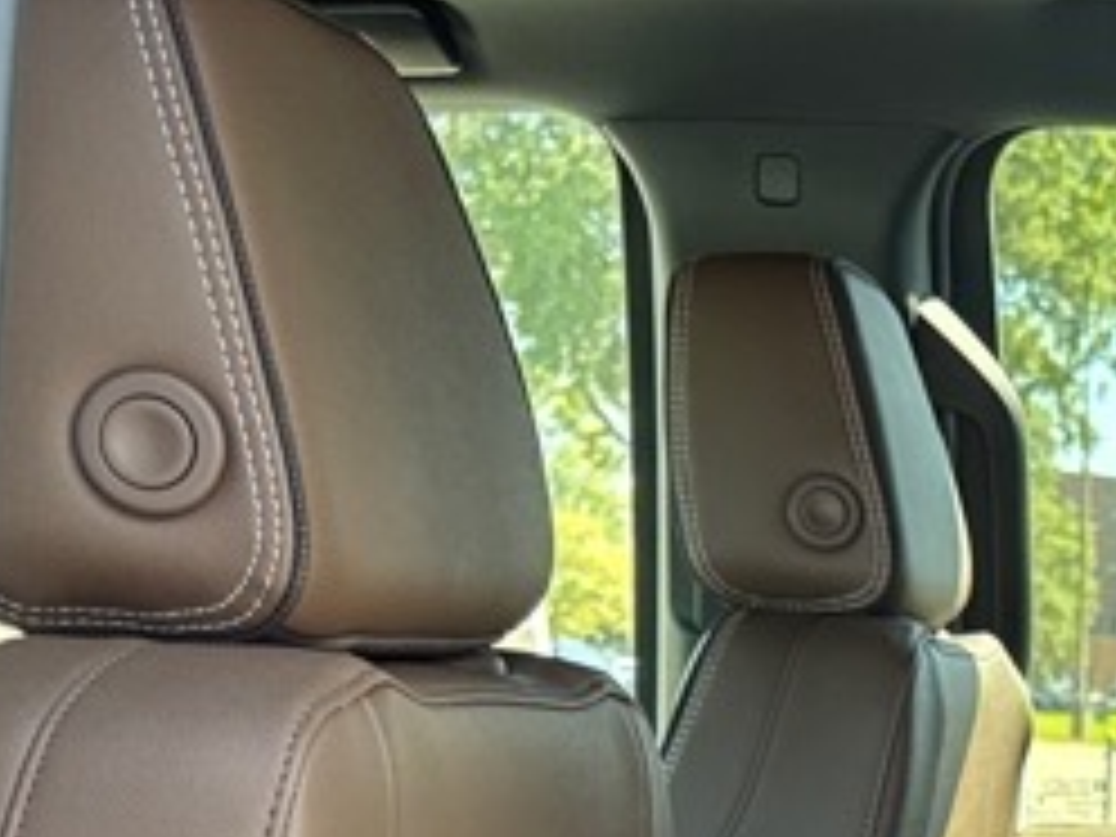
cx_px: 1526
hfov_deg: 18.2
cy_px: 1647
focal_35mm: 99
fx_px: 3192
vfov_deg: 13.1
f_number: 1.78
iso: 125
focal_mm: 6.76
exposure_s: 1/121
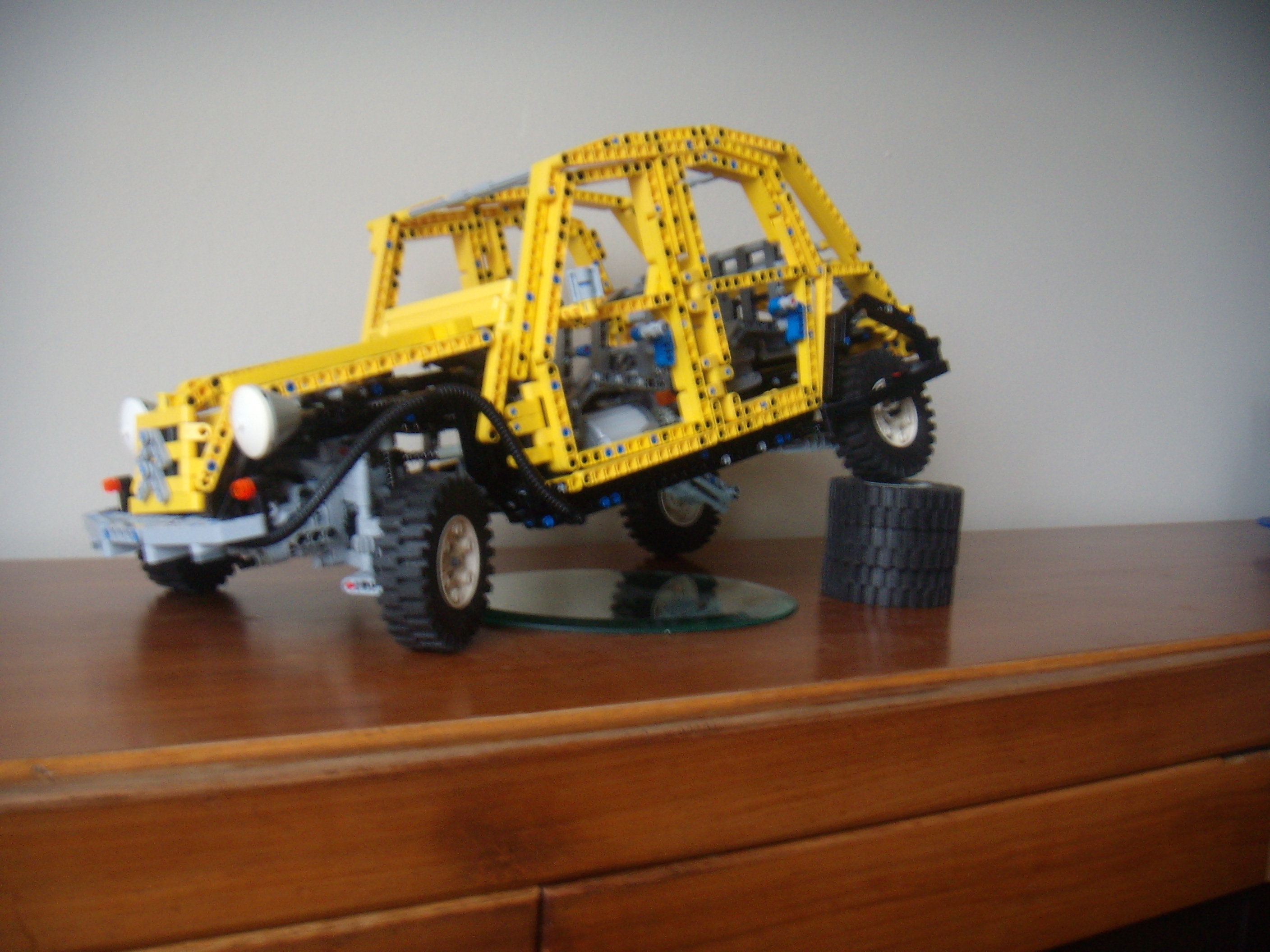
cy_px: 476
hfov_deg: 49.0
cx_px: 635
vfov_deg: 37.7
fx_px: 1394
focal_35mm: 38
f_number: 3.5
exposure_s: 1/8.68
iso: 100
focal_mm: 6.4
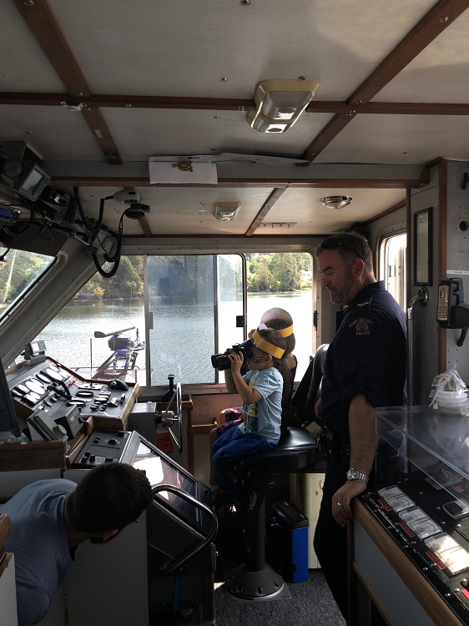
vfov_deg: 63.5
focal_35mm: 28
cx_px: 234
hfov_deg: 49.7
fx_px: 506
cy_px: 313
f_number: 1.8
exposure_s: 1/120
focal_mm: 4
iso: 20
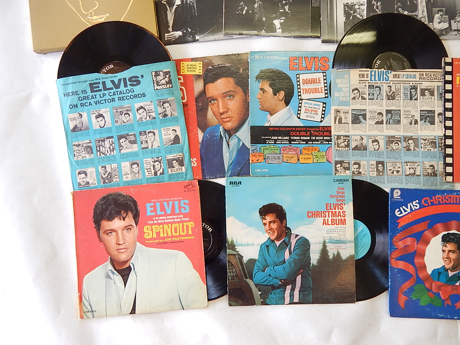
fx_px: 292
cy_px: 172
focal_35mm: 22
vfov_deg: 61.1
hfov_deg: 76.4
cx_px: 230
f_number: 3
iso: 125
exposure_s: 1/30
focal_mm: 4
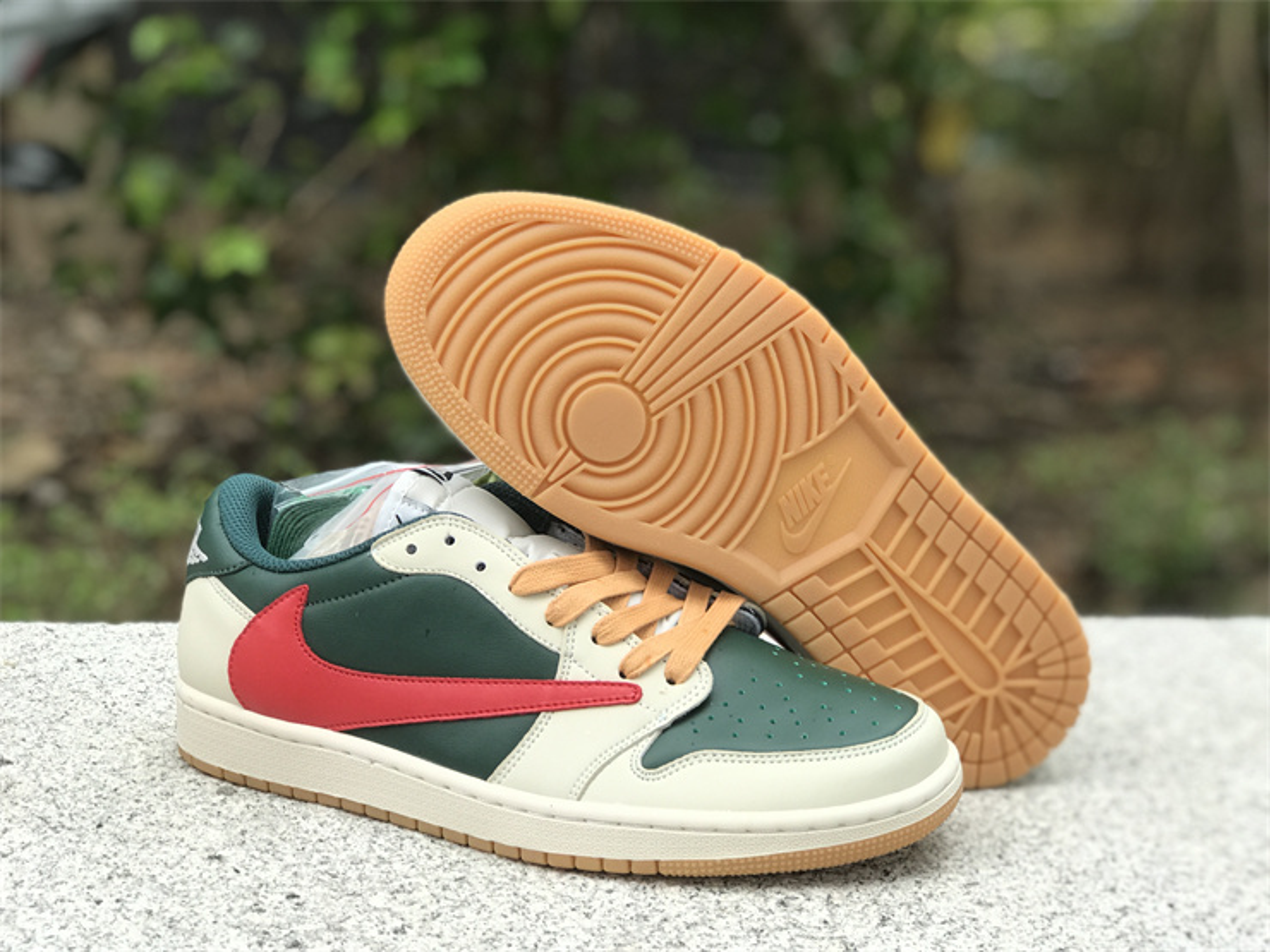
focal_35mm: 57
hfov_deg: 33.8
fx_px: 2091
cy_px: 476
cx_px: 635
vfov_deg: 25.7
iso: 20
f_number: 2.8
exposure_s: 1/107
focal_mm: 6.6
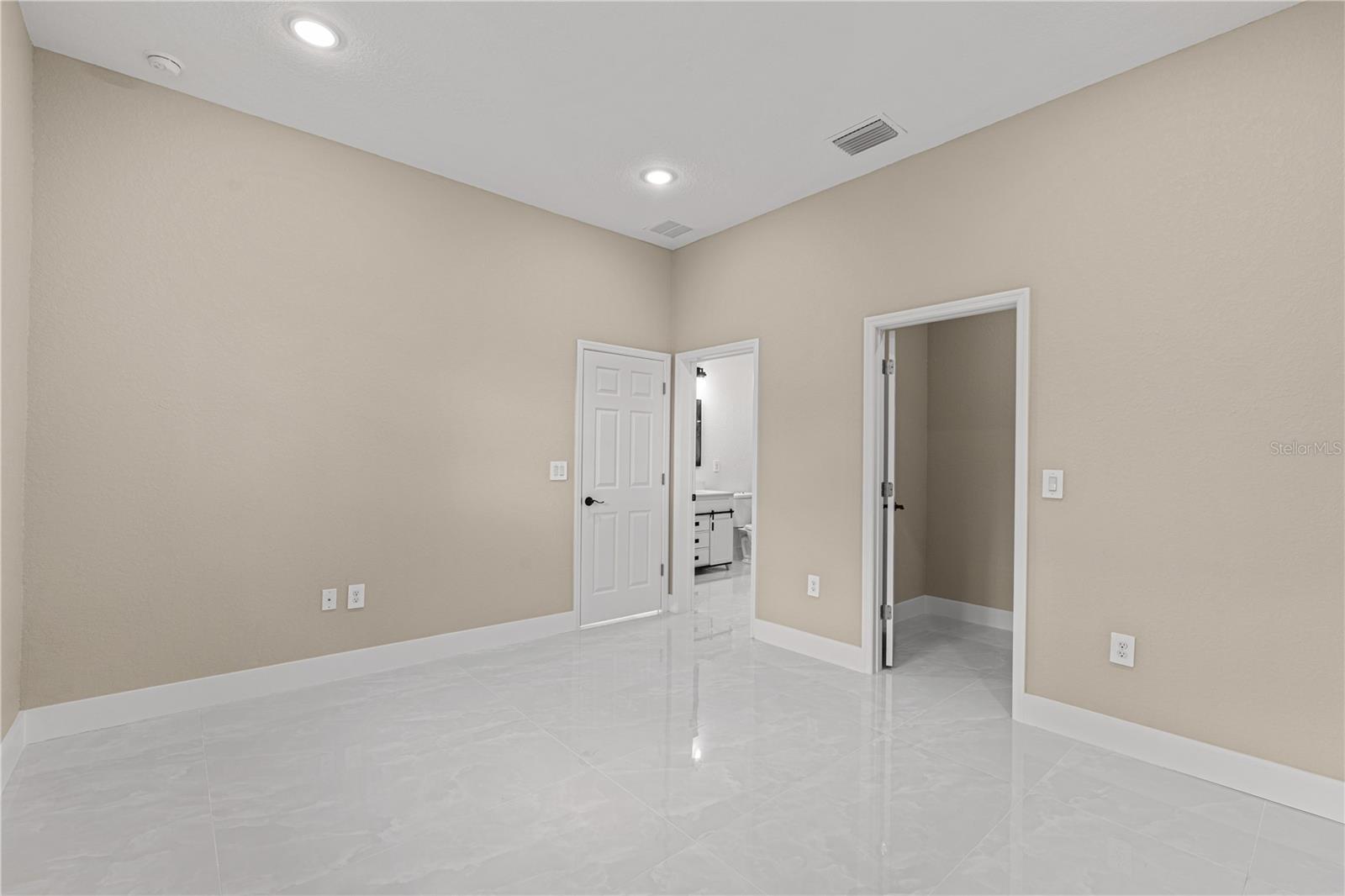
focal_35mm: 16
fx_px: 616
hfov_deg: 95.0
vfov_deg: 72.0
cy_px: 448
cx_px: 672
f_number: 9
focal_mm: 16.5
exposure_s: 1
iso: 100
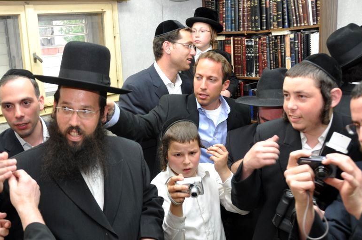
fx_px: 402
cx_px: 142
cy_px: 129
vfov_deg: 33.3
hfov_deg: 48.2
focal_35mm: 40
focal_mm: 20
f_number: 4
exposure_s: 1/60
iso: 720
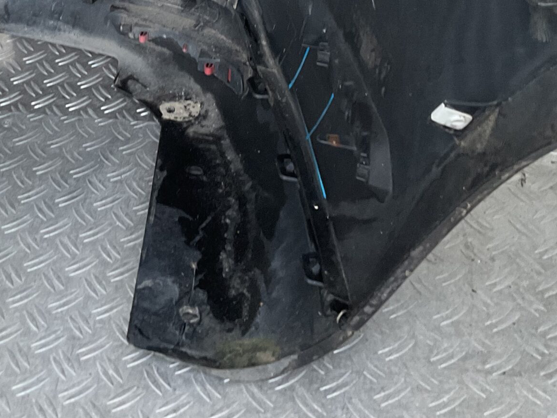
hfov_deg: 30.0
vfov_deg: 22.1
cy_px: 8
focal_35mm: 64
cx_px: 167
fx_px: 1030
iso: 125
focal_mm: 3
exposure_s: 1/60
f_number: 1.8
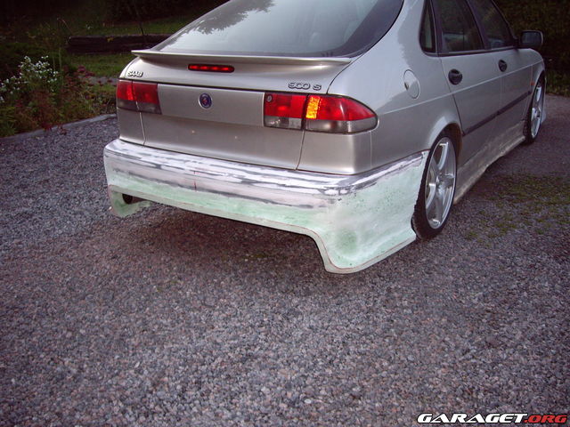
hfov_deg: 49.0
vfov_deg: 37.7
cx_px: 285
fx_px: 626
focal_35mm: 38
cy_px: 214
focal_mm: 6.2
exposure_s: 1/40
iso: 200
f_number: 2.7
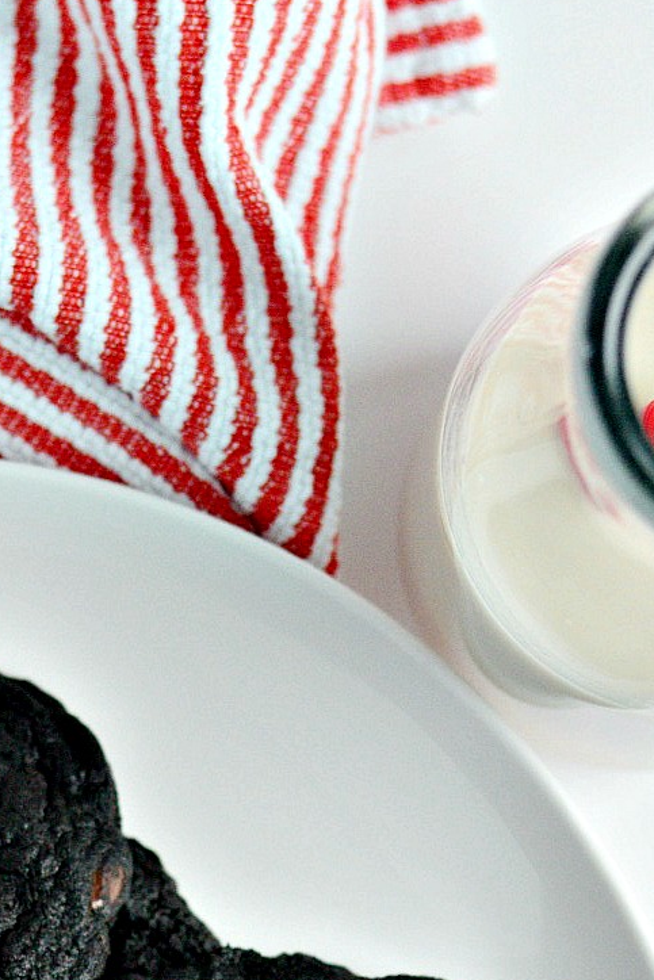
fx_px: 4085
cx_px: 56
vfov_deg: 13.5
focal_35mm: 150
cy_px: 997
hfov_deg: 9.1
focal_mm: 50
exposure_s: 1/125
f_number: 3.2
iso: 1600
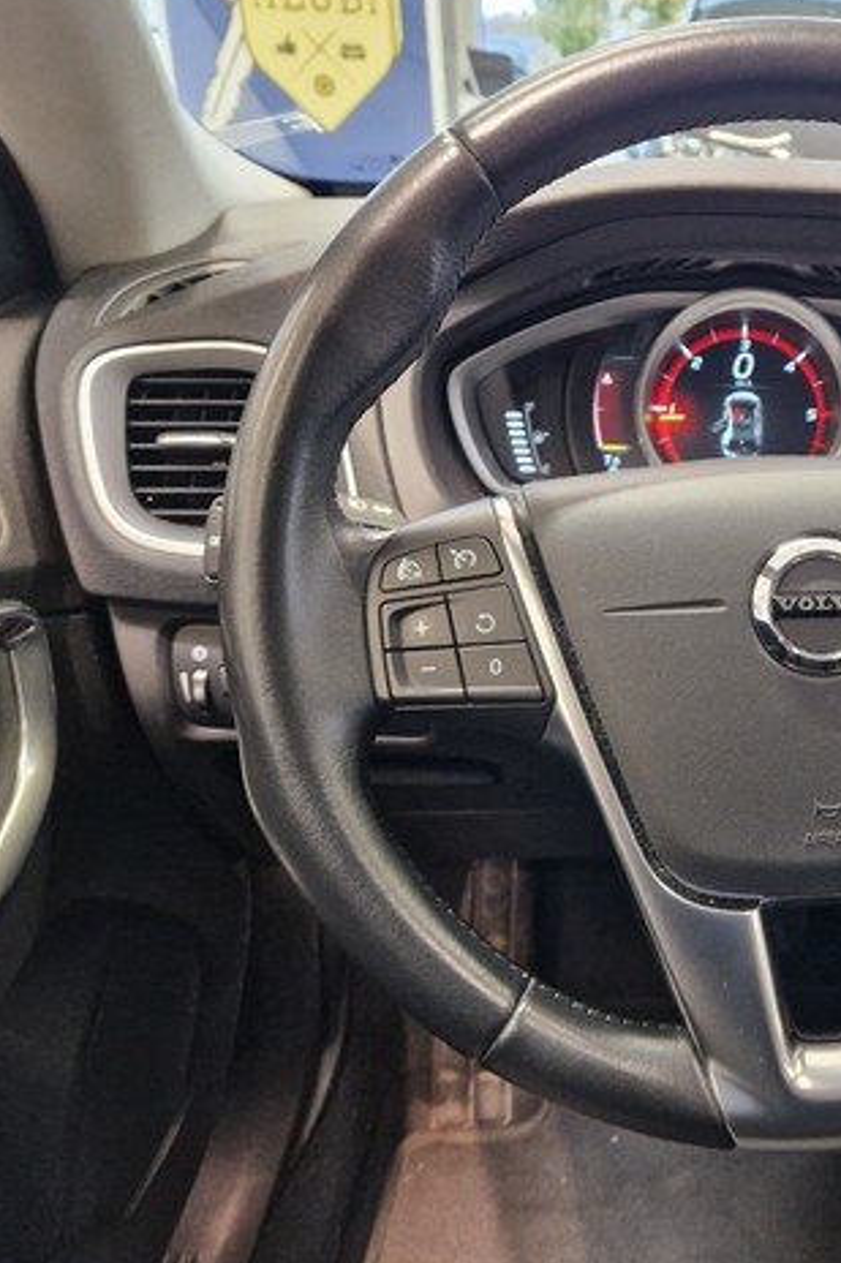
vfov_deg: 57.2
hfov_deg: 36.6
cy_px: 634
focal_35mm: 33
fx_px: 1157
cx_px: 803
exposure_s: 1/100
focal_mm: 5.4
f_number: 1.8
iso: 800
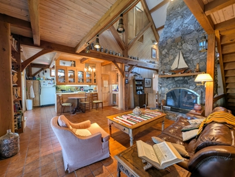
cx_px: 118
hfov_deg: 106.1
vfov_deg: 90.1
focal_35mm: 13
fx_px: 88
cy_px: 88
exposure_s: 1/24
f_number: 2.2
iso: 105
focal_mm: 1.95
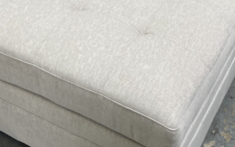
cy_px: 6
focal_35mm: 66
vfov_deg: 19.2
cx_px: 151
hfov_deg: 30.9
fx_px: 423
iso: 100
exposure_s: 1/120
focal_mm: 5.1
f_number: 1.6
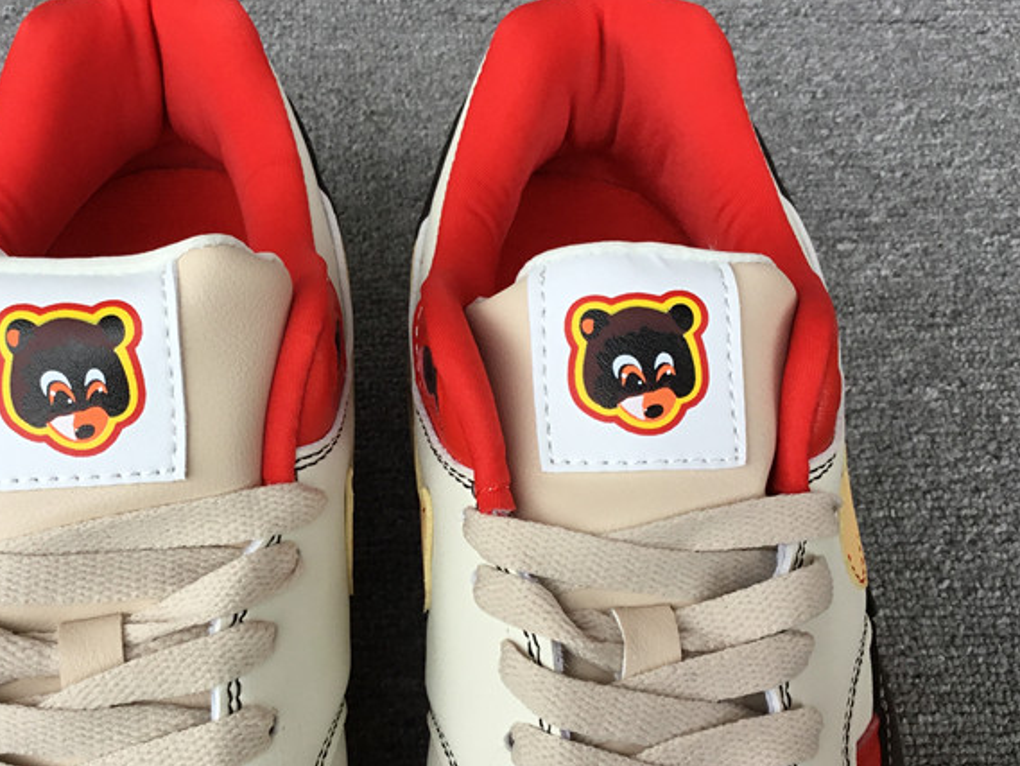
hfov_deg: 38.7
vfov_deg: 29.6
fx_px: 1444
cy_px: 439
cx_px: 393
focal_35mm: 49
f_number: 2.4
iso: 32
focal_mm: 3.3
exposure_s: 1/120
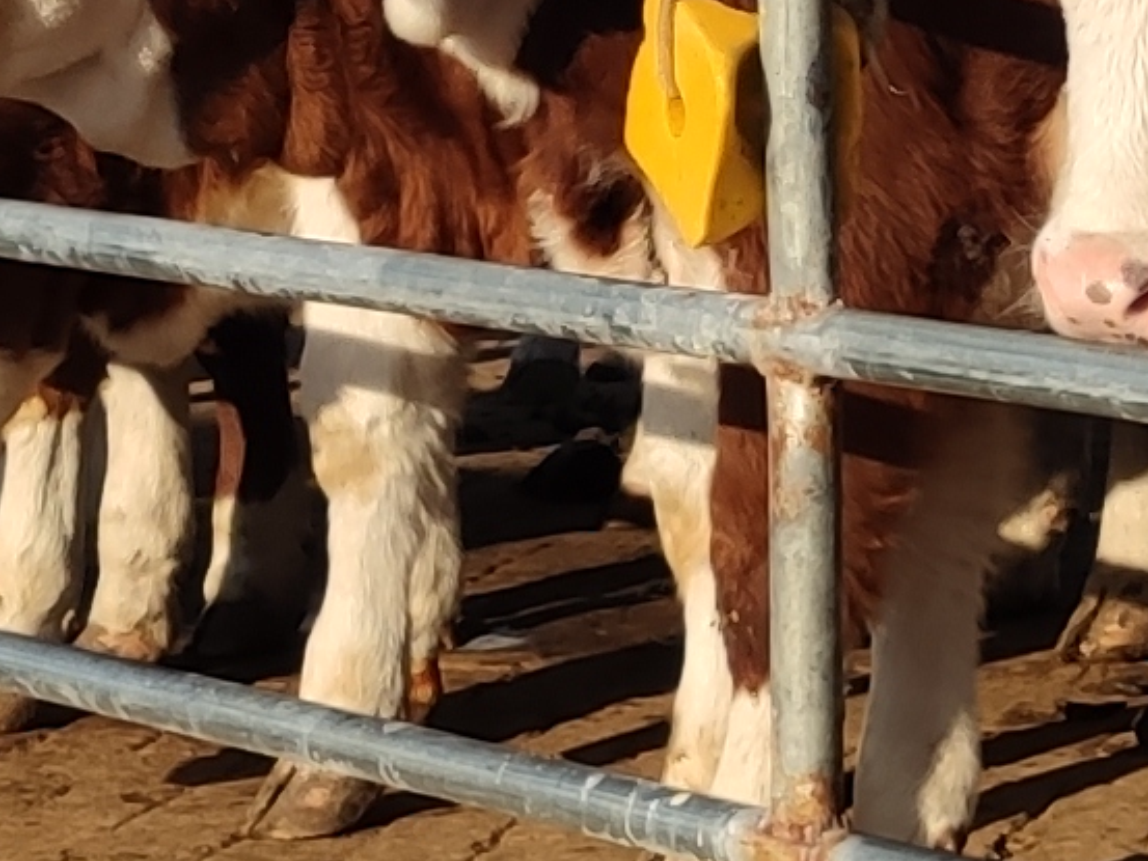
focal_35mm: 188
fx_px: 6236
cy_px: 6
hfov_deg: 10.4
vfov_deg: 7.9
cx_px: 1264
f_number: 1.75
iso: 112
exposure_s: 1/1436
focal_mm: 4.75
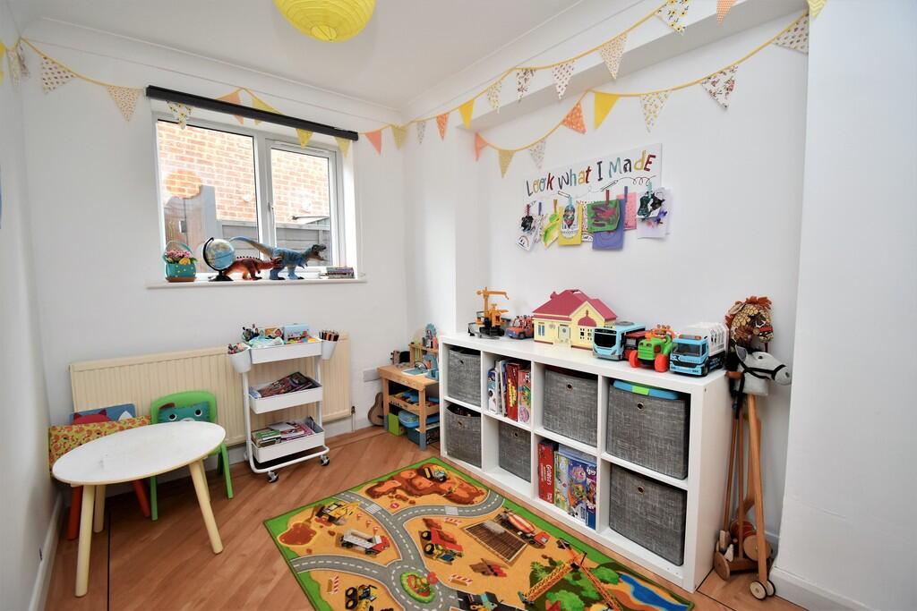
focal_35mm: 15
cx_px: 458
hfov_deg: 100.4
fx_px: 382
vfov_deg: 77.3
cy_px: 306
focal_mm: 10
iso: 800
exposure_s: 1/100
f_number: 5
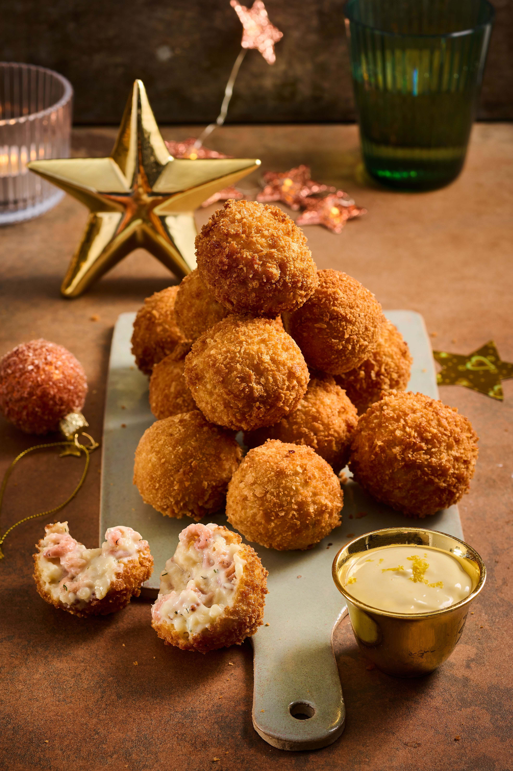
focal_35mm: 85
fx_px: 1819
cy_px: 386
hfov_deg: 16.1
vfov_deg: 23.9
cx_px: 256
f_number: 9
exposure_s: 1/5
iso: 100
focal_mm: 85
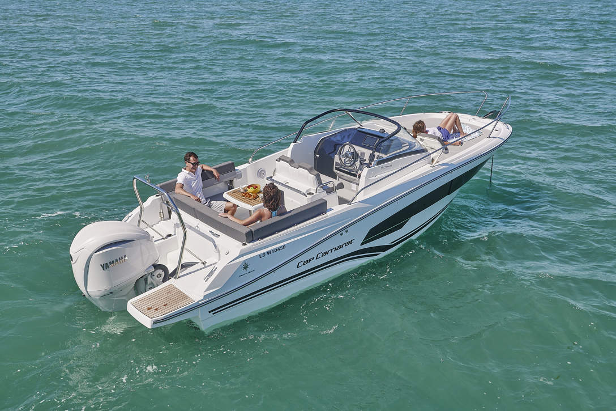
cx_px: 308
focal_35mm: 40
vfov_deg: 33.4
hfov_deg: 48.5
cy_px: 206
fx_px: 684
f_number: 13
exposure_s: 1/400
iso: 200
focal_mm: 40
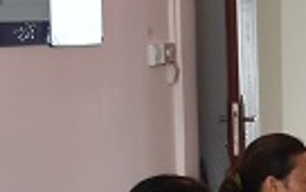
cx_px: 644
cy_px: 239
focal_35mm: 207
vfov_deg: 6.3
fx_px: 1726
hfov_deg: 9.4
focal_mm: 23
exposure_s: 1/100
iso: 800
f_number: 5
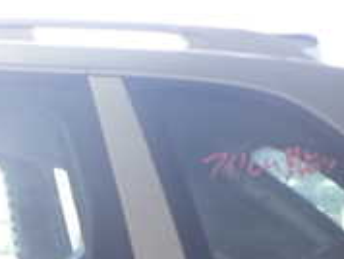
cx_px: -108
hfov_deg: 18.1
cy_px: 387
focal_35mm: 101
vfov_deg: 13.8
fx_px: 1005
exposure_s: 1/60
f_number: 2.3
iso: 200
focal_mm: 5.4
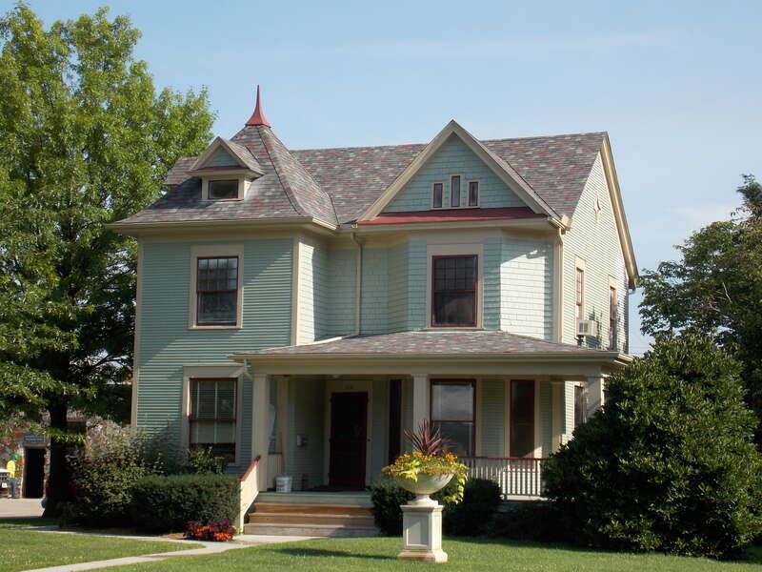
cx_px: 381
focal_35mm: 65
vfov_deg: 22.6
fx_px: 1431
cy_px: 286
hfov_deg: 29.8
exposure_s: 1/400
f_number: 4.1
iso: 80
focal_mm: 11.5
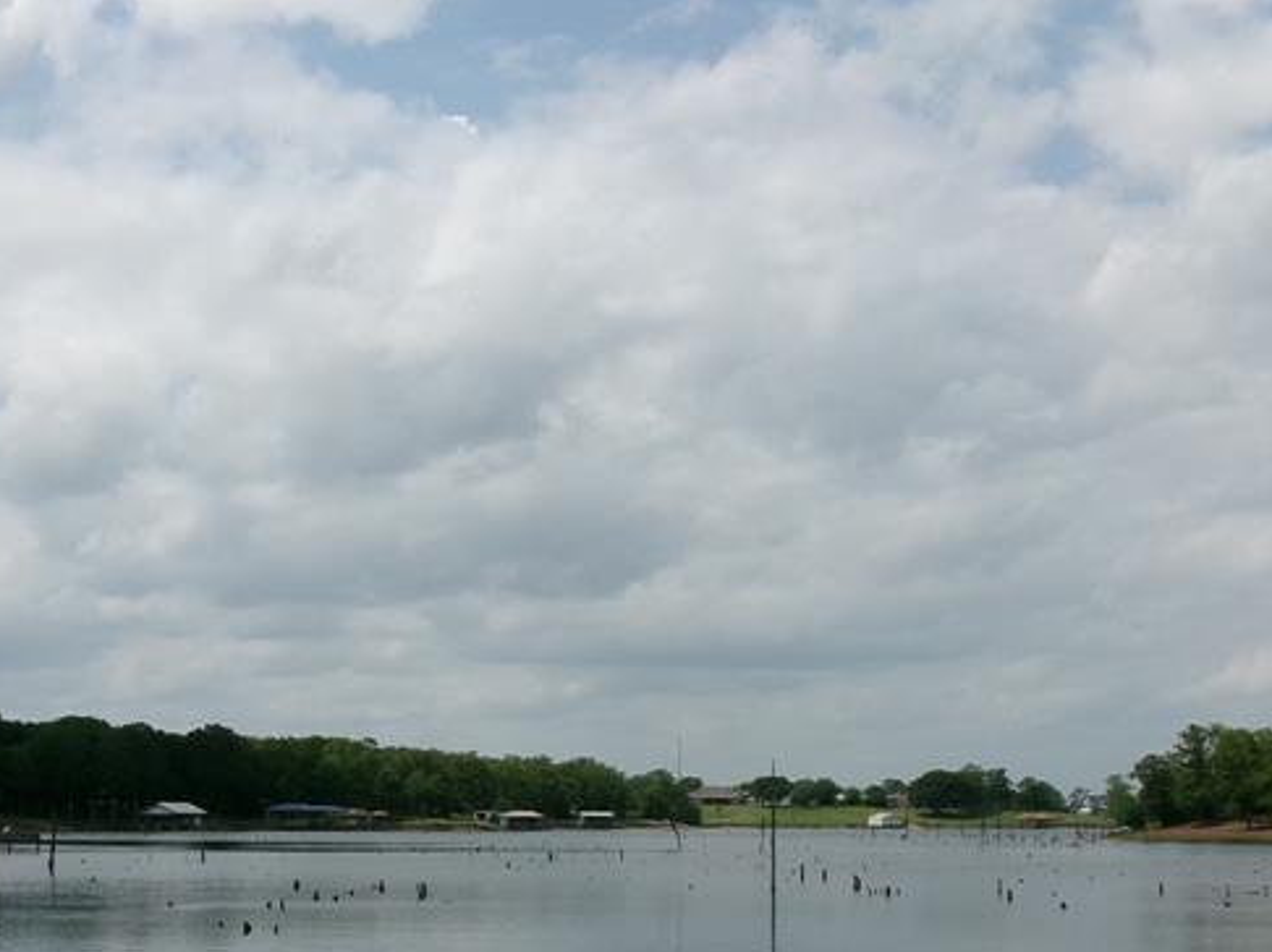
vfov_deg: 24.4
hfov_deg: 32.4
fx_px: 2167
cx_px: 395
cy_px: 751
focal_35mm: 59
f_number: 10.8
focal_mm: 5.1
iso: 100
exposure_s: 1/280
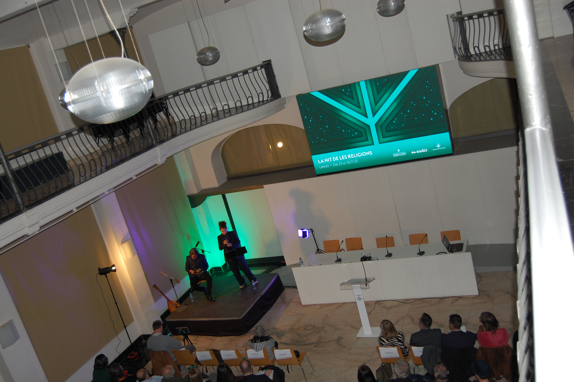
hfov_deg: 55.1
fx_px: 550
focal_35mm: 34
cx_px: 287
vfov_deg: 38.3
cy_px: 191
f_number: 3.8
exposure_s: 1/60
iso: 400
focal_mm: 23
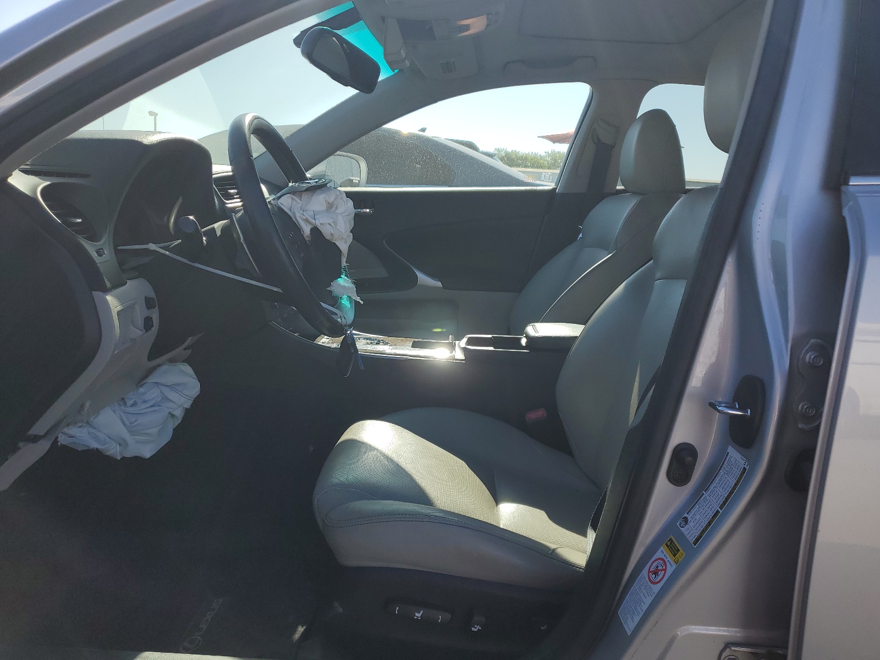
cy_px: 330
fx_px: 661
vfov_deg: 53.1
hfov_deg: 67.3
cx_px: 440
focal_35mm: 26
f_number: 1.5
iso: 50
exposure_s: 1/2500
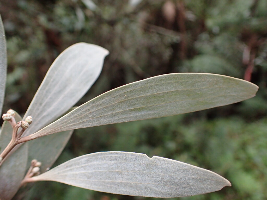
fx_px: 231
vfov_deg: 46.8
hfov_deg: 60.0
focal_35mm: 30
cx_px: 134
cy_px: 100
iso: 500
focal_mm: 5.5
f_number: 2.3
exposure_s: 1/125
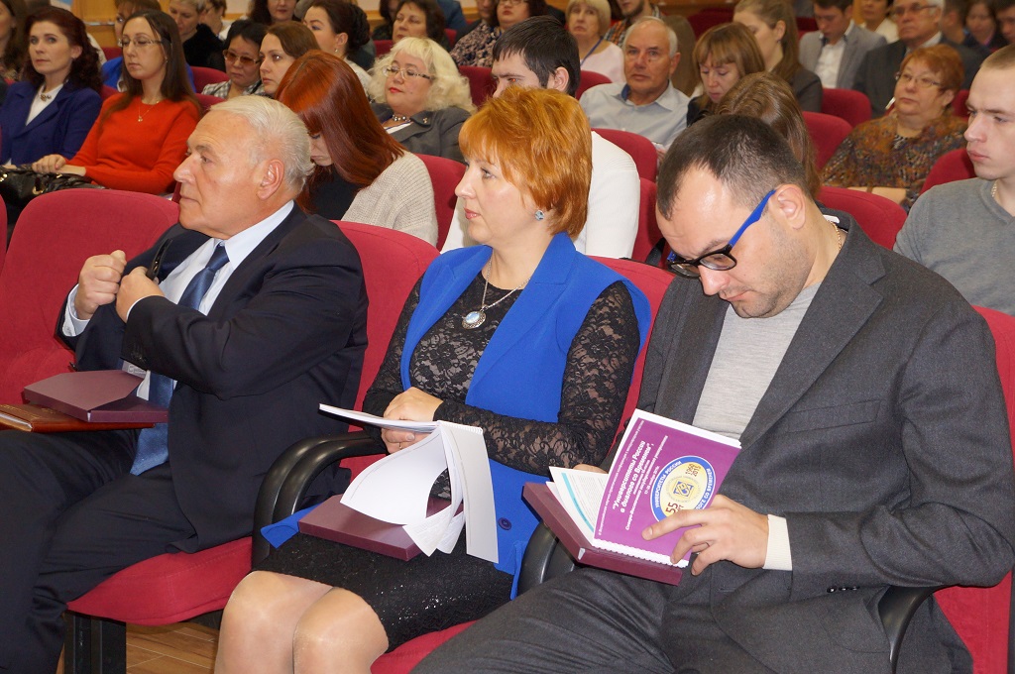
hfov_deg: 26.0
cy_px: 337
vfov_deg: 17.4
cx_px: 508
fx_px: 2196
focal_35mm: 78
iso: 1600
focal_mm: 52
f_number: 5
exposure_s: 1/100
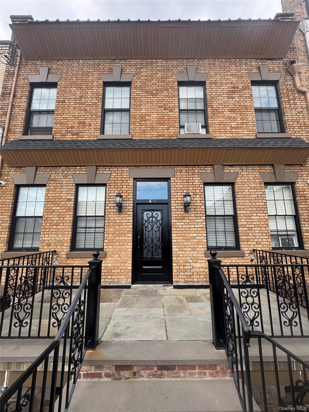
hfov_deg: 85.7
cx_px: 154
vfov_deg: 102.1
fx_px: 167
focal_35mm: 14
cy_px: 206
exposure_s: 1/226
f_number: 2.2
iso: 40
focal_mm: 2.22
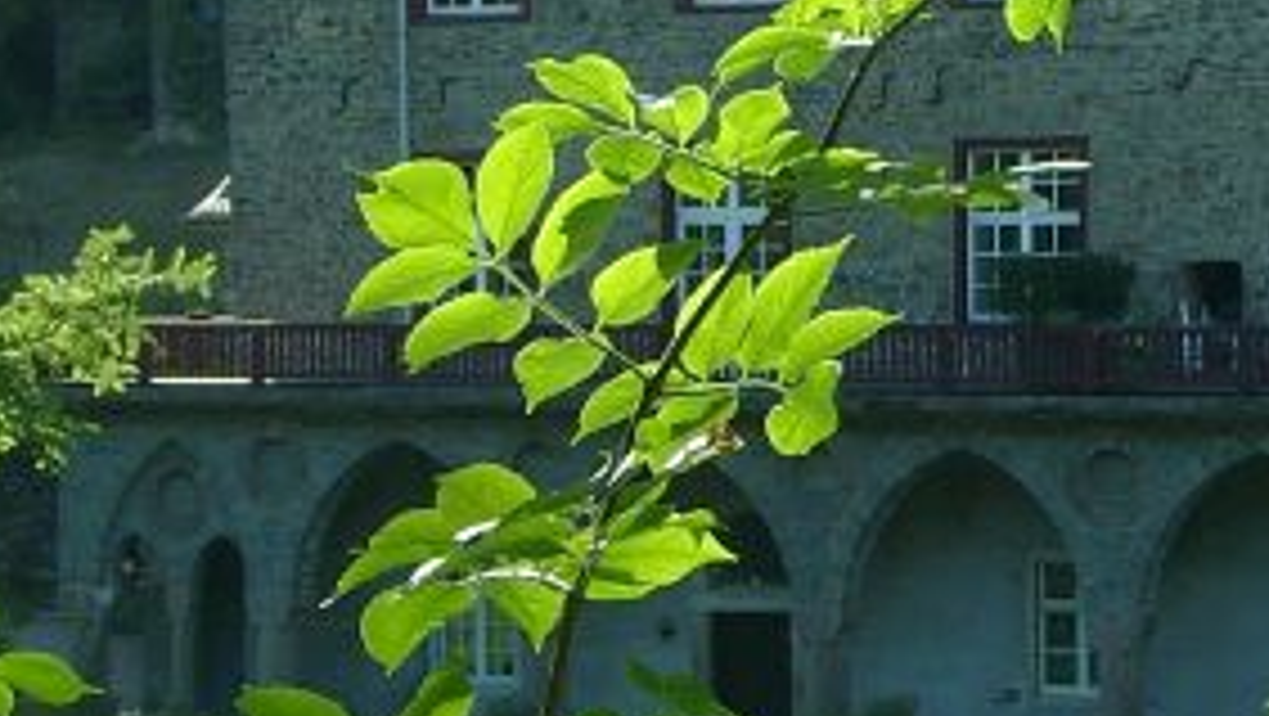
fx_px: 5926
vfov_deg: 6.8
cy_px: -212
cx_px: 1130
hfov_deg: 12.1
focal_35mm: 176
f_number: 4
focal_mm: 11.76
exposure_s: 1/137
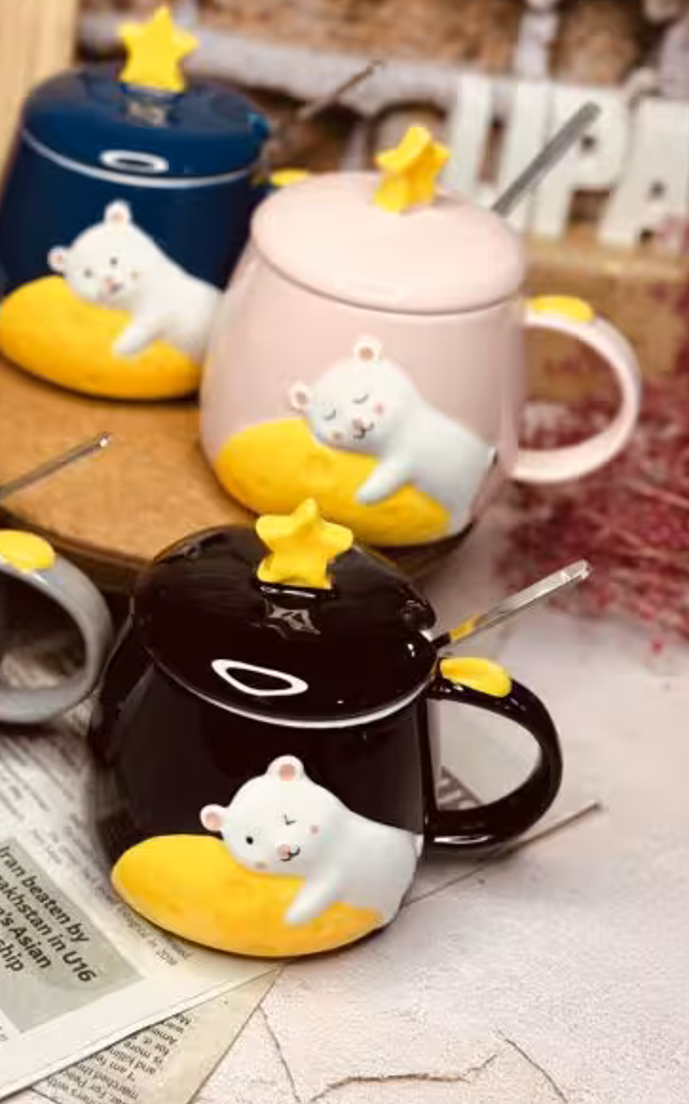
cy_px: 431
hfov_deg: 18.5
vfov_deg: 29.3
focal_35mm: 70
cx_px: 177
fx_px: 2104
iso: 80
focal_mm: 6.86
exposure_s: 1/190
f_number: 1.78
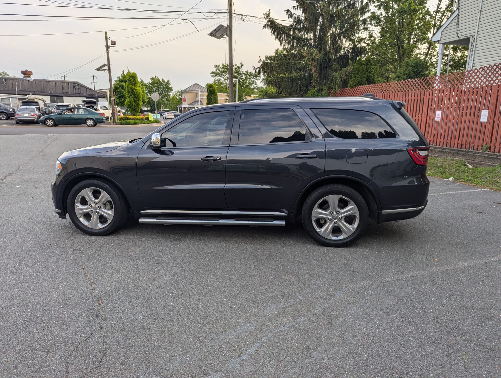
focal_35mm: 24
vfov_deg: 56.9
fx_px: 348
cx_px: 250
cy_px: 189
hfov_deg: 71.5
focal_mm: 6.81
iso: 46
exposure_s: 1/291
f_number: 1.85
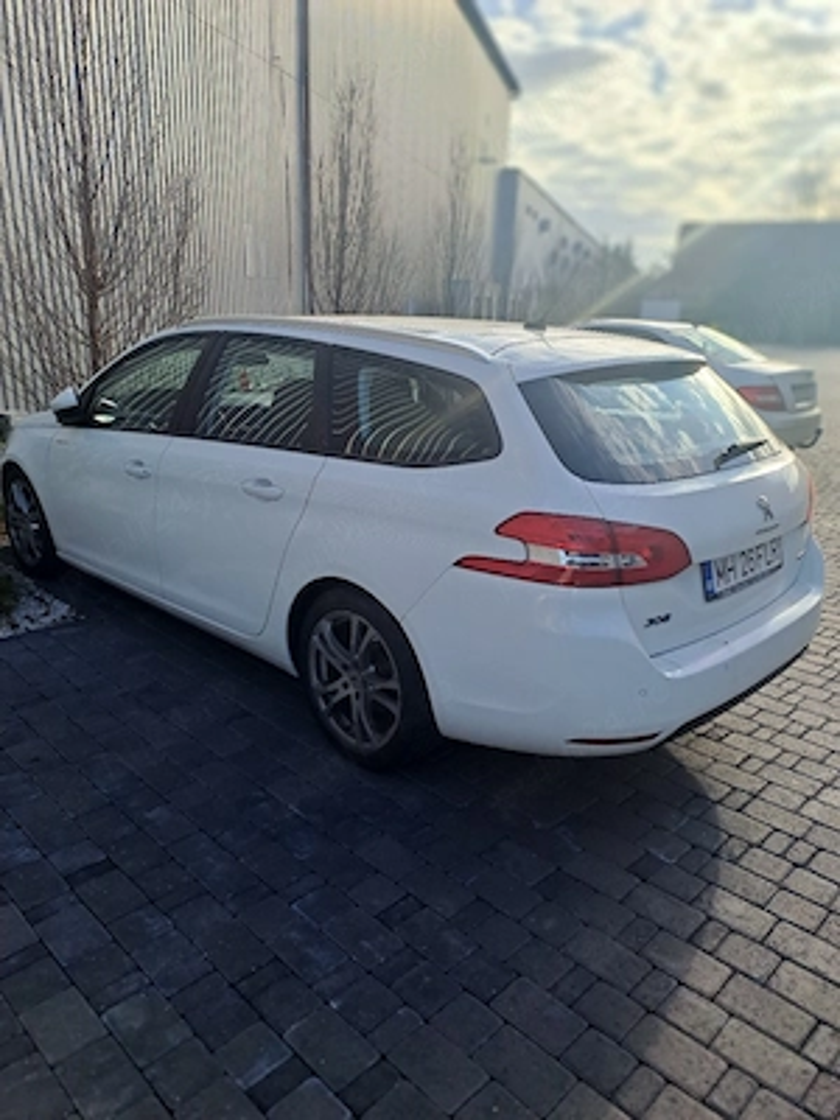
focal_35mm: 25
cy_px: 560
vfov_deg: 69.4
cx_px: 420
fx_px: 809
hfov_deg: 54.9
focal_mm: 4.65
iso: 32
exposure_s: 1/667
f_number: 1.8
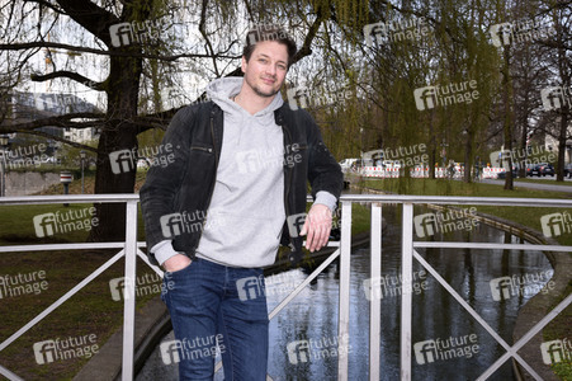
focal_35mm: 48
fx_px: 762
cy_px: 190
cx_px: 286
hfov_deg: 41.1
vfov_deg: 28.0
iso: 640
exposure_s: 1/160
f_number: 11
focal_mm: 48
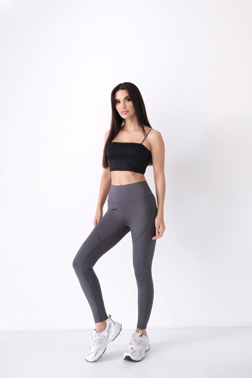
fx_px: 367
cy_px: 189
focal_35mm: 35
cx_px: 126
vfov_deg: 54.4
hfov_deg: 37.9
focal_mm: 23.5
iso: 2500
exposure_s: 1/60
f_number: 5.6
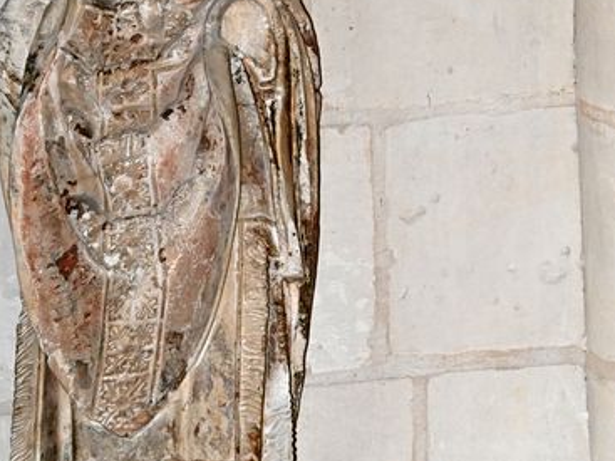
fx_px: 4724
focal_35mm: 266
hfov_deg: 7.4
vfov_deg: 5.6
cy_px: 161
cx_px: 253
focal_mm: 145
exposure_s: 1/160
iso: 5600
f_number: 6.3
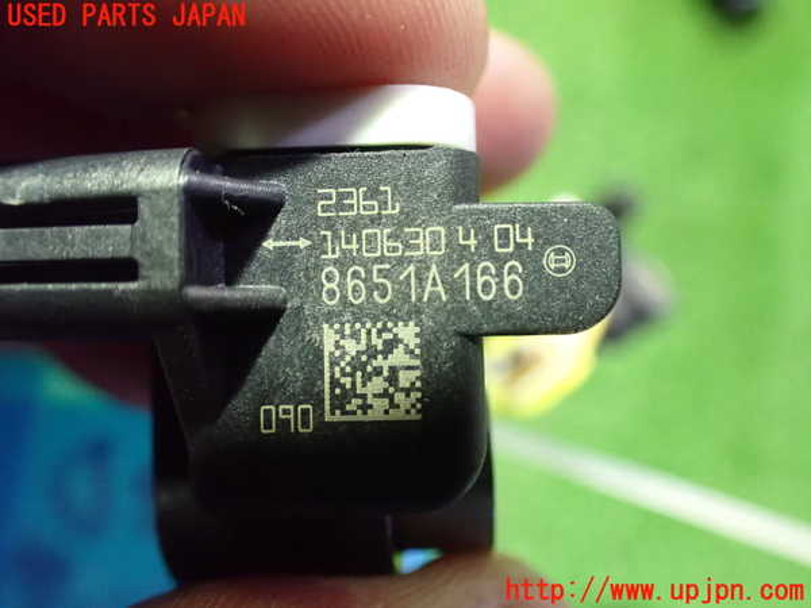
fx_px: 703
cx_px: 406
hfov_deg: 60.0
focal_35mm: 30
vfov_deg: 46.8
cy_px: 304
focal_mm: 5.4
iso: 1600
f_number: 2.3
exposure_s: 1/30
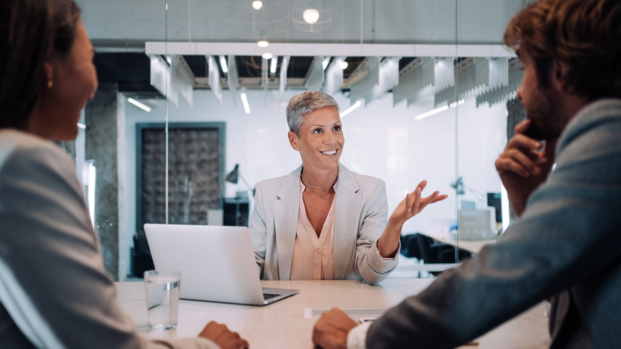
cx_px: 310
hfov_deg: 54.0
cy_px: 182
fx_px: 609
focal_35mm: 37
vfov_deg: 32.0
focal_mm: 35
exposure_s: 1/200
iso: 400
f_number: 2
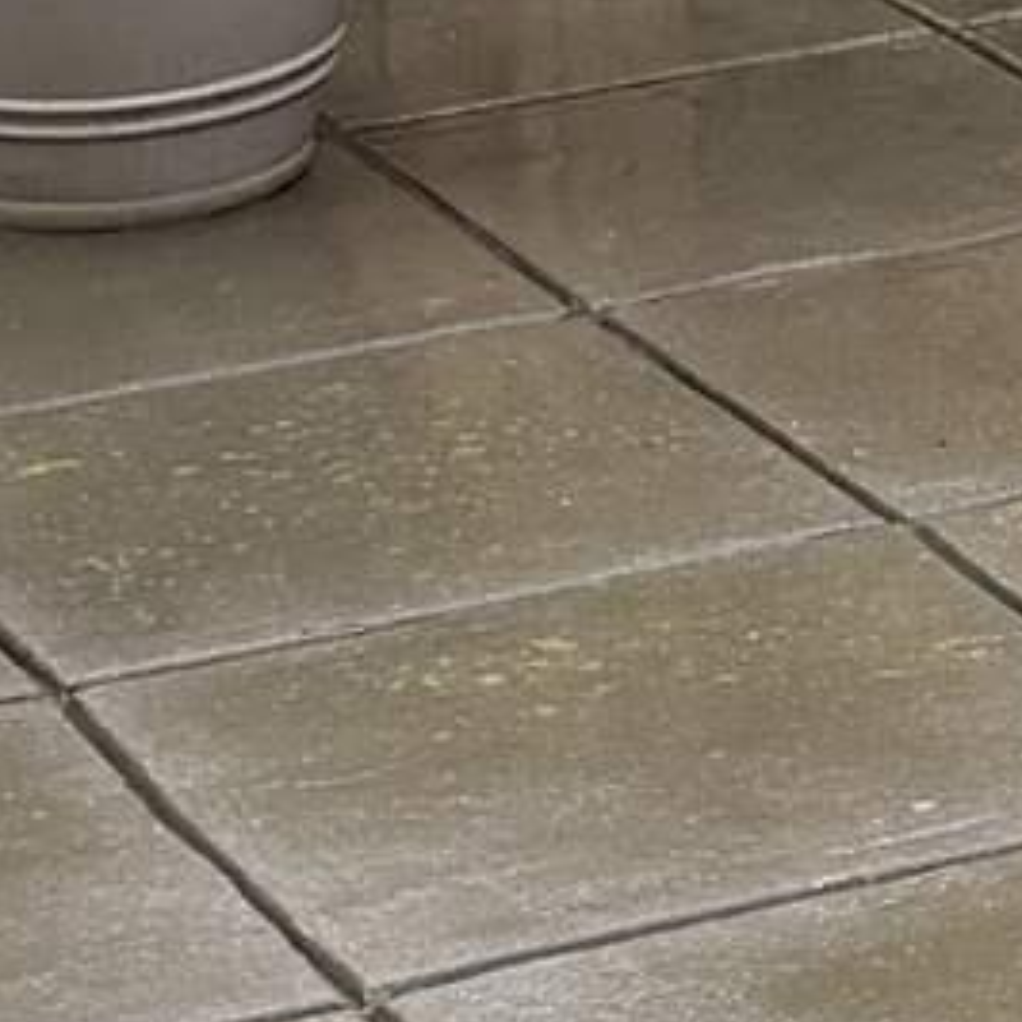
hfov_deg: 9.2
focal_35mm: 183
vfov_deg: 9.5
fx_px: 6113
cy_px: -100
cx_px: 1742
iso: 125
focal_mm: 6.76
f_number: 1.78
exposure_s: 1/206
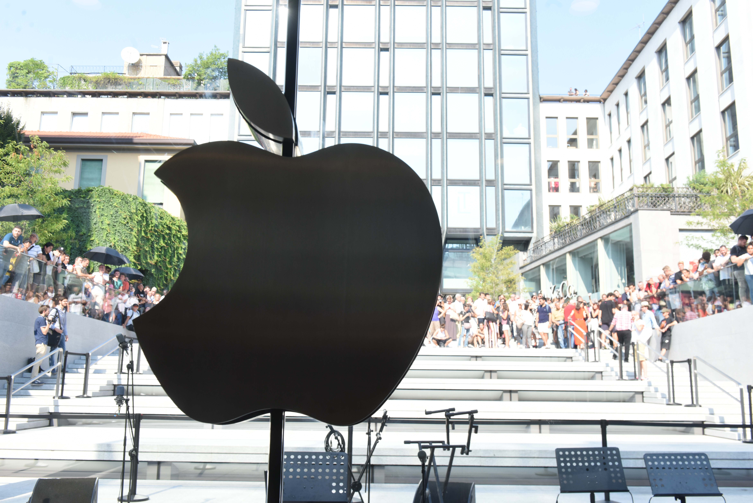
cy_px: 252
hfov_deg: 55.8
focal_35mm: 34
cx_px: 376
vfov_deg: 38.9
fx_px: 711
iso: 800
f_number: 9
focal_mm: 34
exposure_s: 1/320
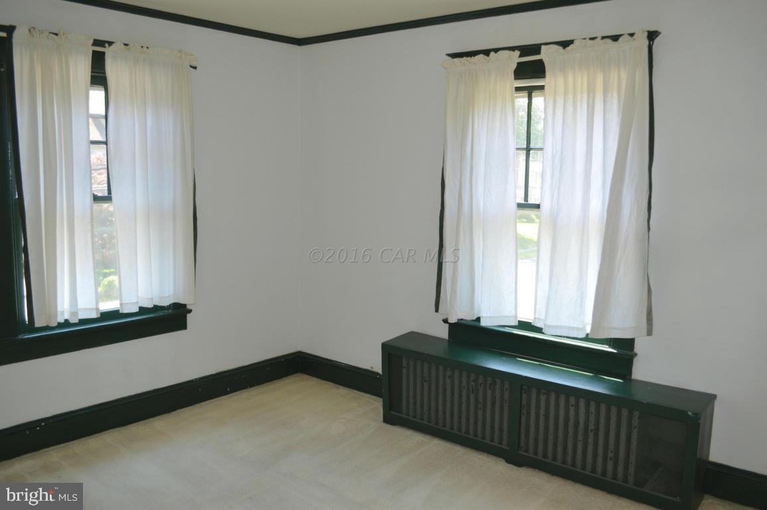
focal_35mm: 30
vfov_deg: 43.5
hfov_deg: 62.0
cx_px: 384
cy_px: 255
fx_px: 639
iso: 250
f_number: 4
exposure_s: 1/125
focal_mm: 20
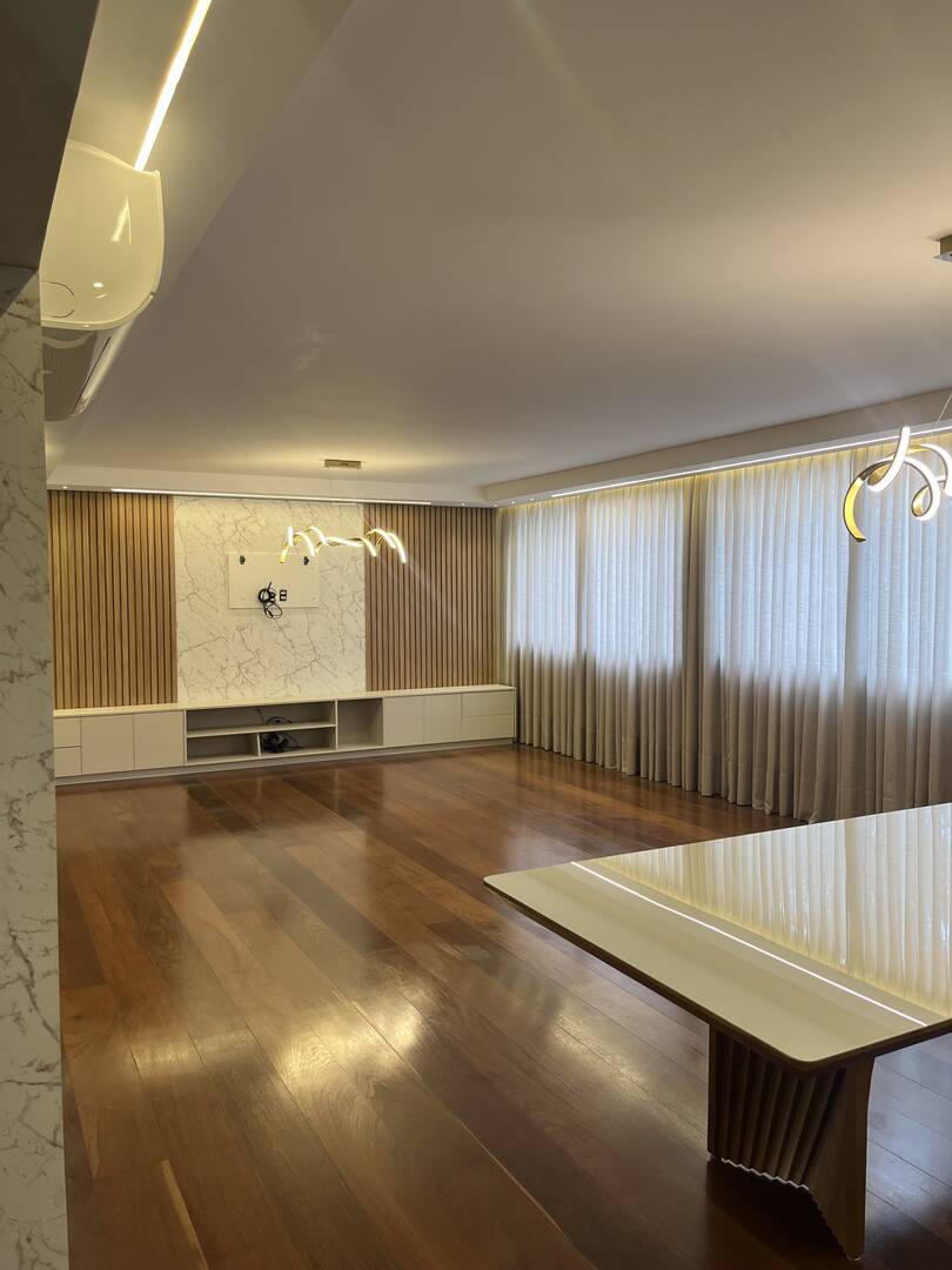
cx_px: 476
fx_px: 953
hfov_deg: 53.1
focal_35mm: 26
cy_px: 635
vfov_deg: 67.3
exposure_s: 1/120
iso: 100
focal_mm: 5.1
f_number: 1.6
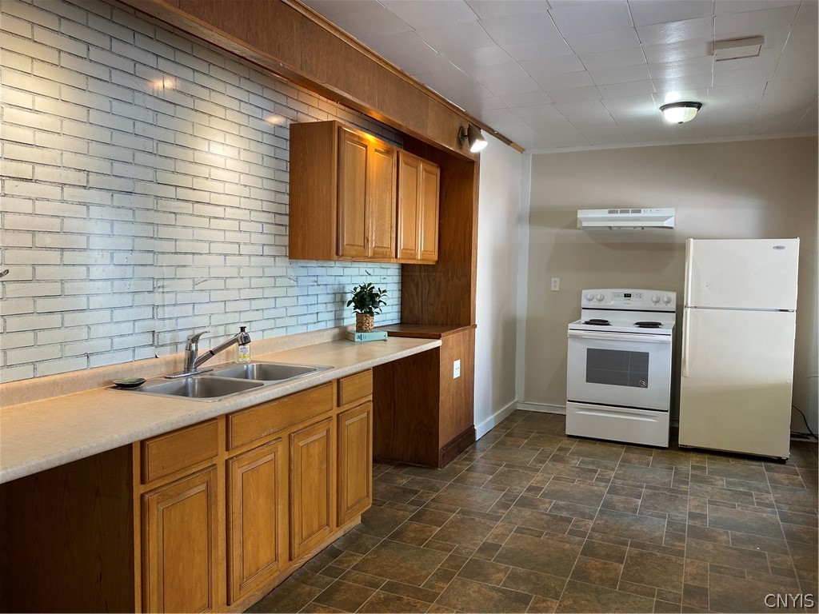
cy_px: 307
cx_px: 410
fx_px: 615
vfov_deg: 53.1
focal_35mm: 26
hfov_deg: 67.3
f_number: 1.8
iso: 80
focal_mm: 4.25
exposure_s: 1/60
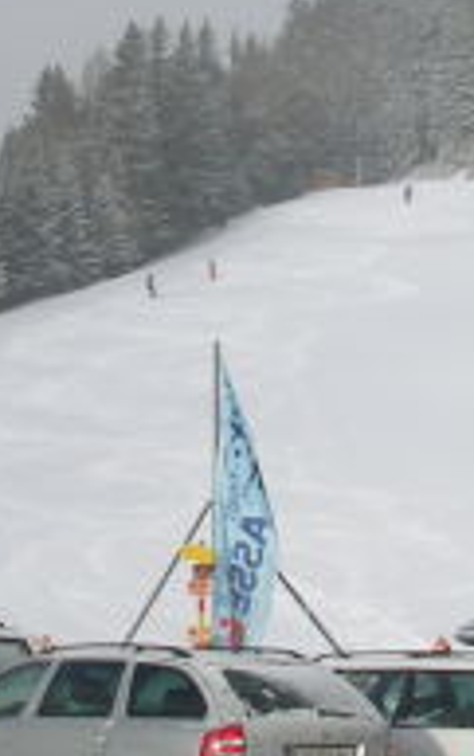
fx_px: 2062
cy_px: 337
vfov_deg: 20.8
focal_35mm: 100
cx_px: 325
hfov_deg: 13.1
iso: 50
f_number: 5.6
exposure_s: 1/437
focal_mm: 5.8
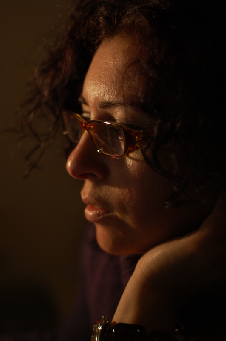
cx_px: 113
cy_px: 170
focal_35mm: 75
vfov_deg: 27.0
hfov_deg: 18.2
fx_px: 707
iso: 200
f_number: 2
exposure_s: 1/60
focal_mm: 50
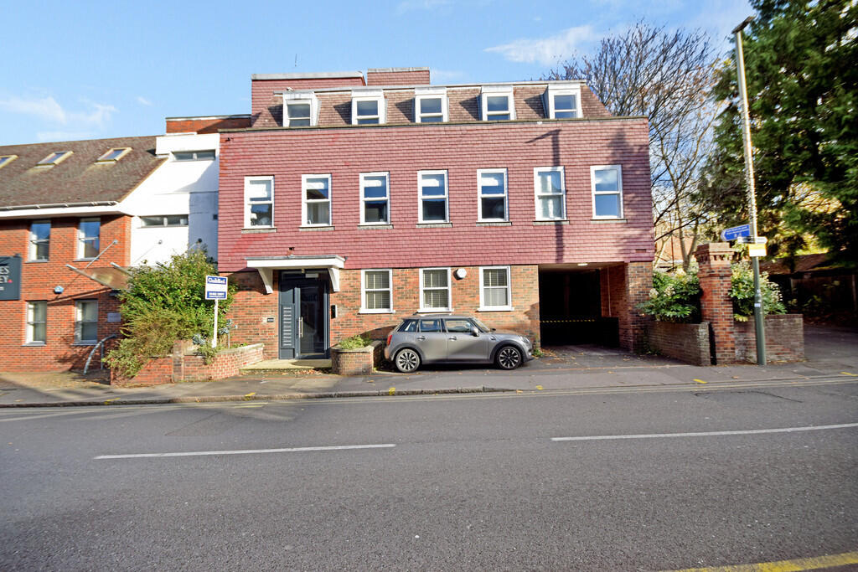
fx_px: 358
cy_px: 286
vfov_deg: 77.3
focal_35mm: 15
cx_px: 429
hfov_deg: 100.4
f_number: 8
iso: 250
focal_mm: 10
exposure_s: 1/250
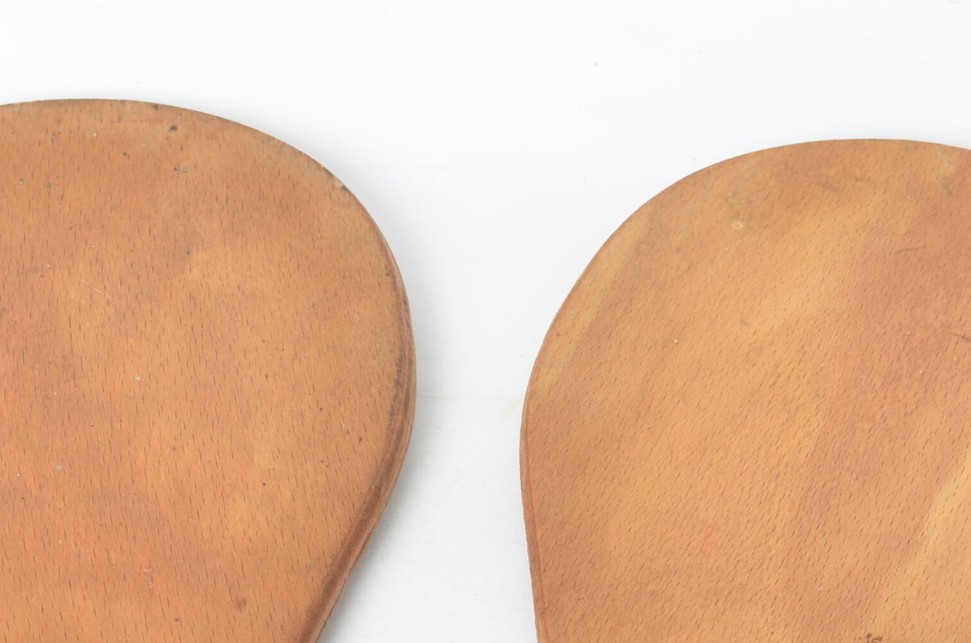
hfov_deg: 11.3
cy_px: 742
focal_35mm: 182
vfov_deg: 7.5
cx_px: 405
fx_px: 4899
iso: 100
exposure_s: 1/160
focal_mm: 50
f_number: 10
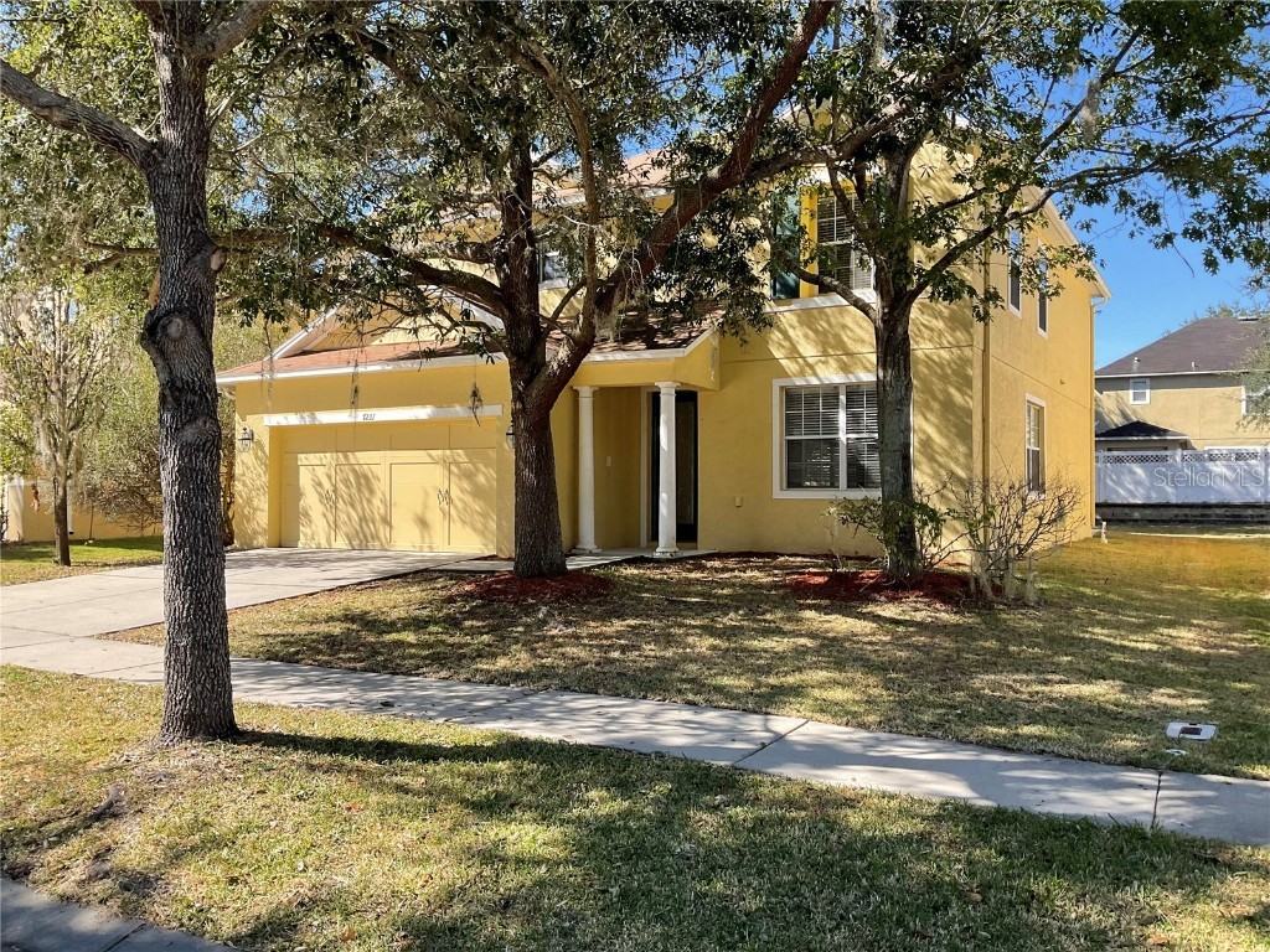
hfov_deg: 61.7
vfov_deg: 48.2
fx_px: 1064
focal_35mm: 29
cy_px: 476
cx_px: 635
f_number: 1.8
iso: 16
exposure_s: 1/620
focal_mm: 3
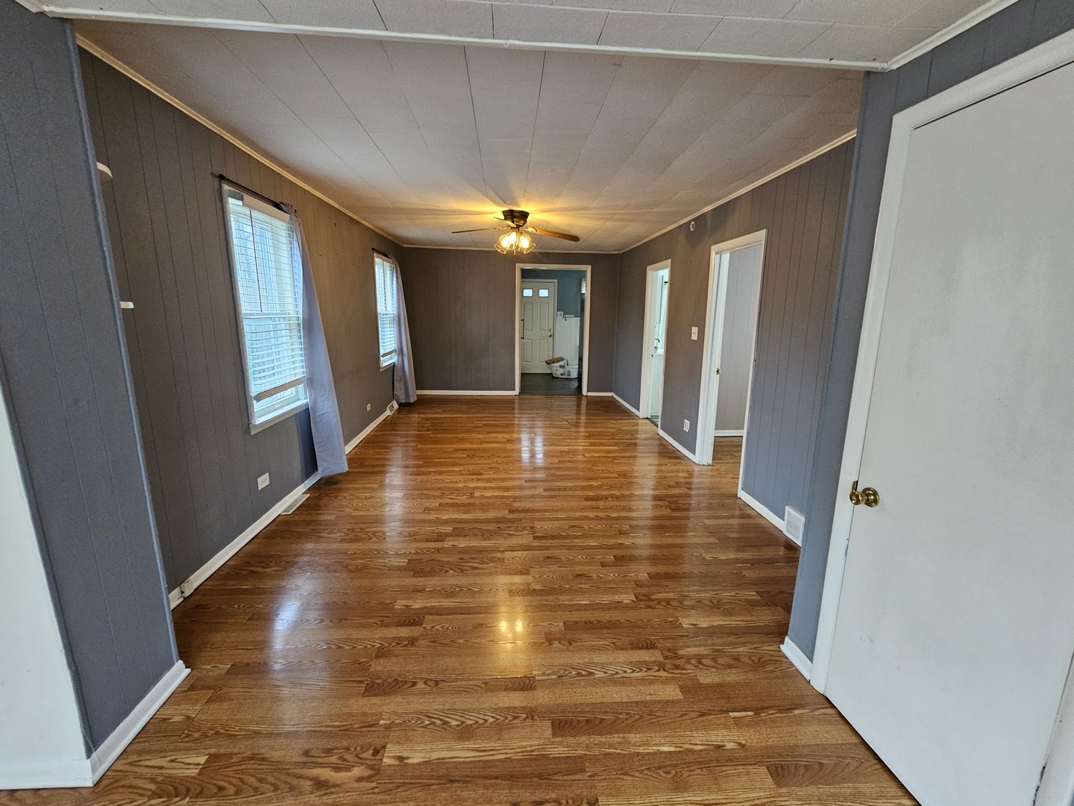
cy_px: 403
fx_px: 403
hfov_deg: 106.2
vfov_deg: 89.9
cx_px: 537
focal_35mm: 13
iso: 320
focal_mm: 2.2
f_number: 2.2
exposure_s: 1/40
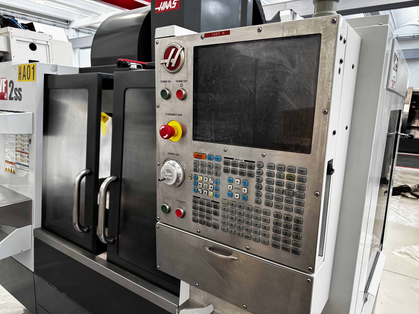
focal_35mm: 24
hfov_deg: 71.6
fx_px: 291
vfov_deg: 56.8
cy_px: 157
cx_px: 210
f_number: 1.78
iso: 200
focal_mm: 6.76
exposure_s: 1/96
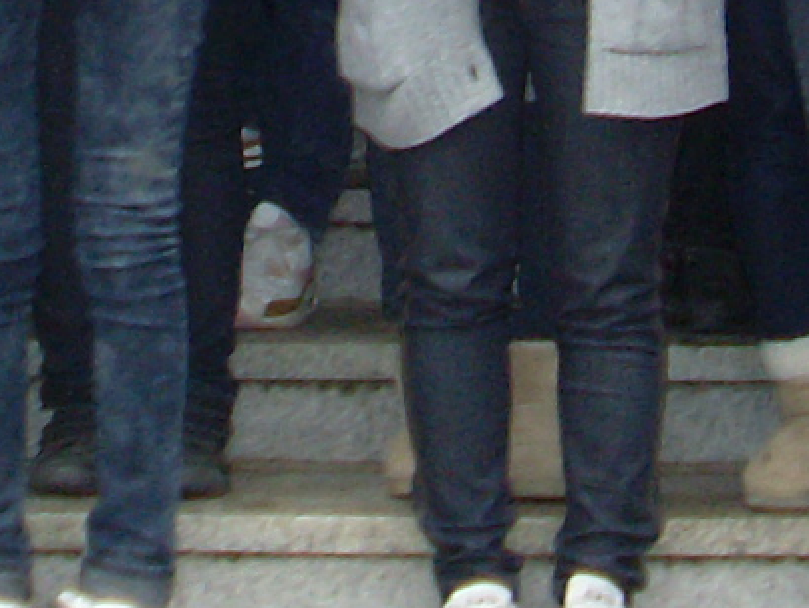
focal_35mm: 191
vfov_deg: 7.3
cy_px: -821
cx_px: 753
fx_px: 4468
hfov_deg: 10.3
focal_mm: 6.3
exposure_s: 1/45
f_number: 3
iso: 120
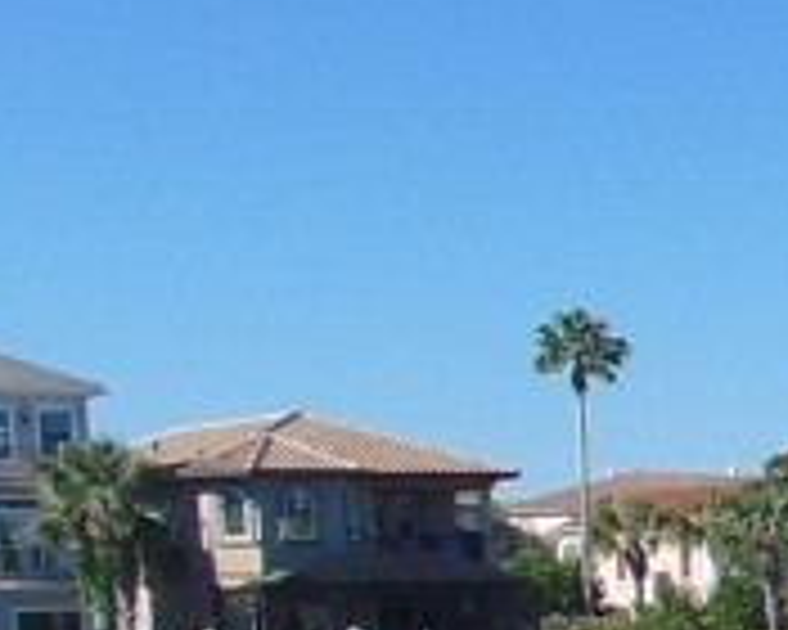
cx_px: 1860
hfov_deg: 11.3
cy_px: 792
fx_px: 3335
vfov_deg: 10.6
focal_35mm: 143
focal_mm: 4.5
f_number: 7.7
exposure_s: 1/250
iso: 80
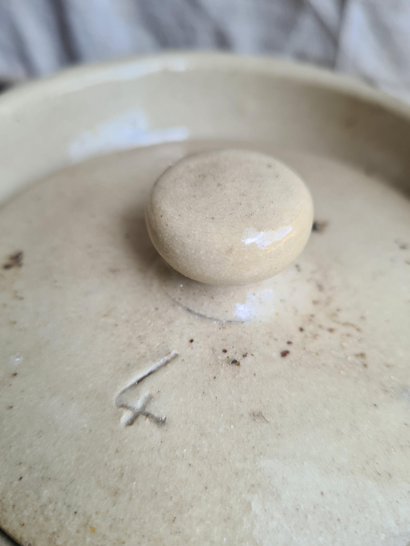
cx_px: 211
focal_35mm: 31
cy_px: 276
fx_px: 490
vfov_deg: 58.4
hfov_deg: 45.4
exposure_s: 1/236
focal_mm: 5.4
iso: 50
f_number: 1.8
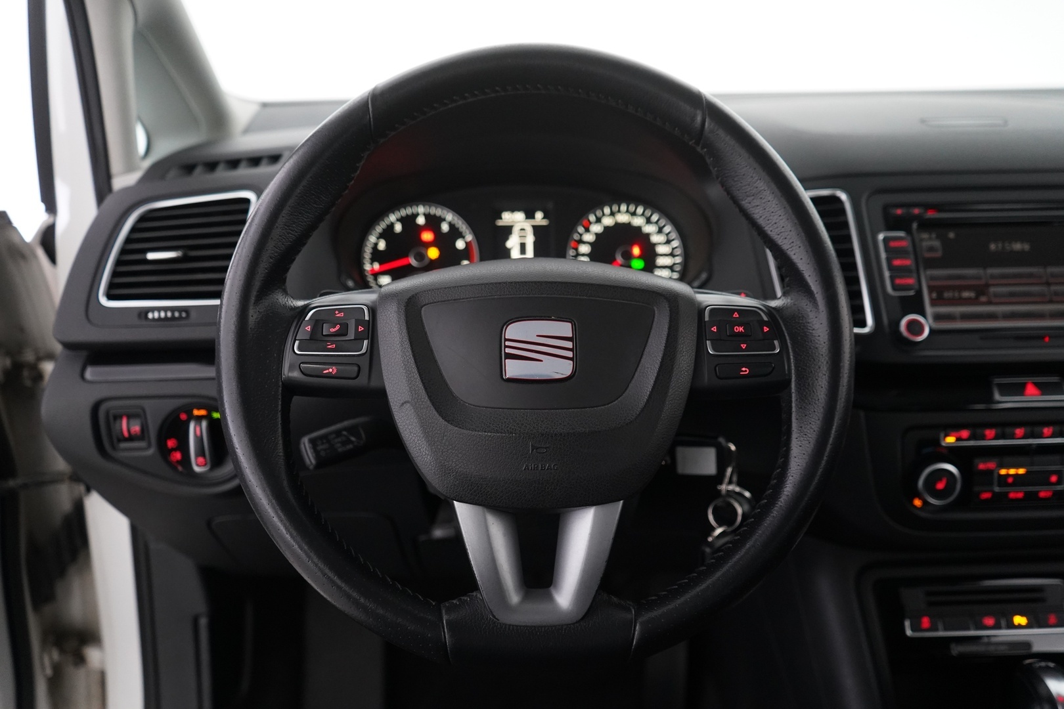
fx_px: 857
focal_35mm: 29
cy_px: 354
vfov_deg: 45.0
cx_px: 532
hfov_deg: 63.7
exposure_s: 1/60
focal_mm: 29
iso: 4000
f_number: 3.5
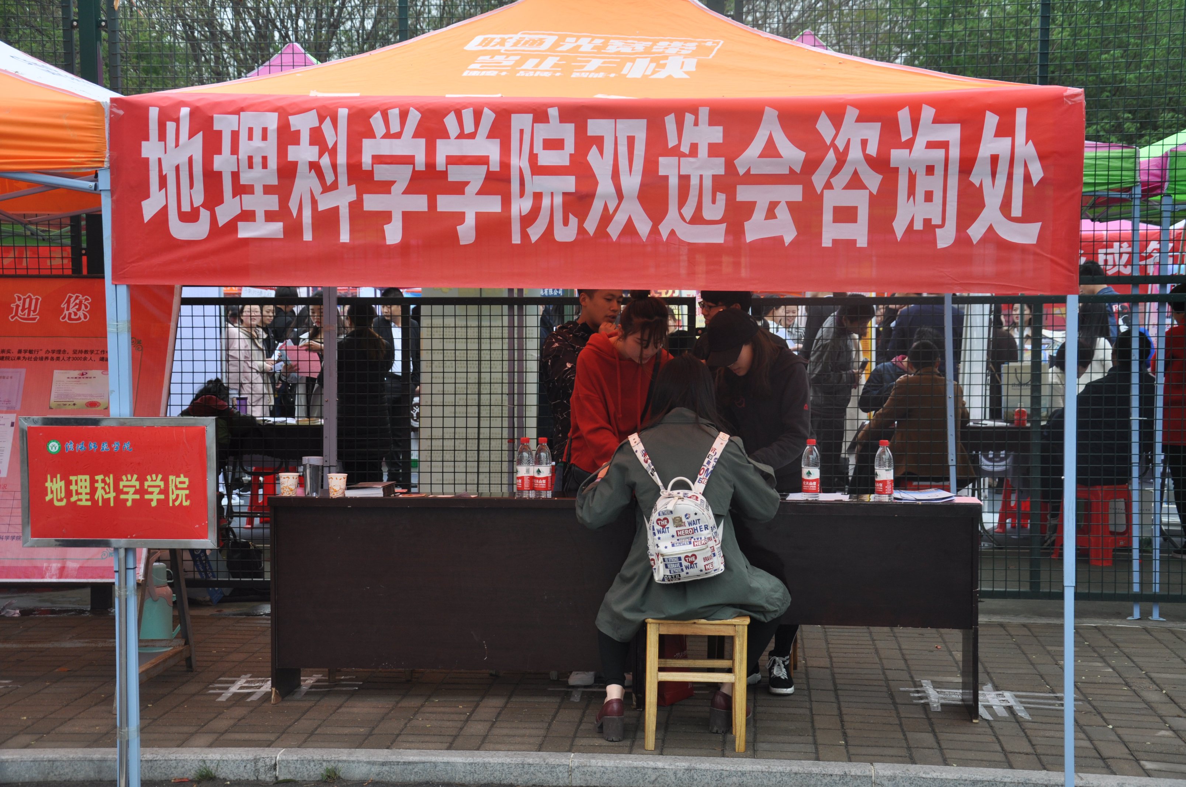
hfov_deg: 14.9
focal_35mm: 138
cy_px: 394
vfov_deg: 9.9
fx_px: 4541
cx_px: 593
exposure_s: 1/160
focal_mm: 92
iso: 200
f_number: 6.3
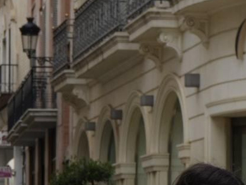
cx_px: -40
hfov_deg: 9.8
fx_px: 1421
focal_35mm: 200
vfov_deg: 7.4
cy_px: 230
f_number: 5.6
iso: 100
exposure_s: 1/400
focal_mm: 53
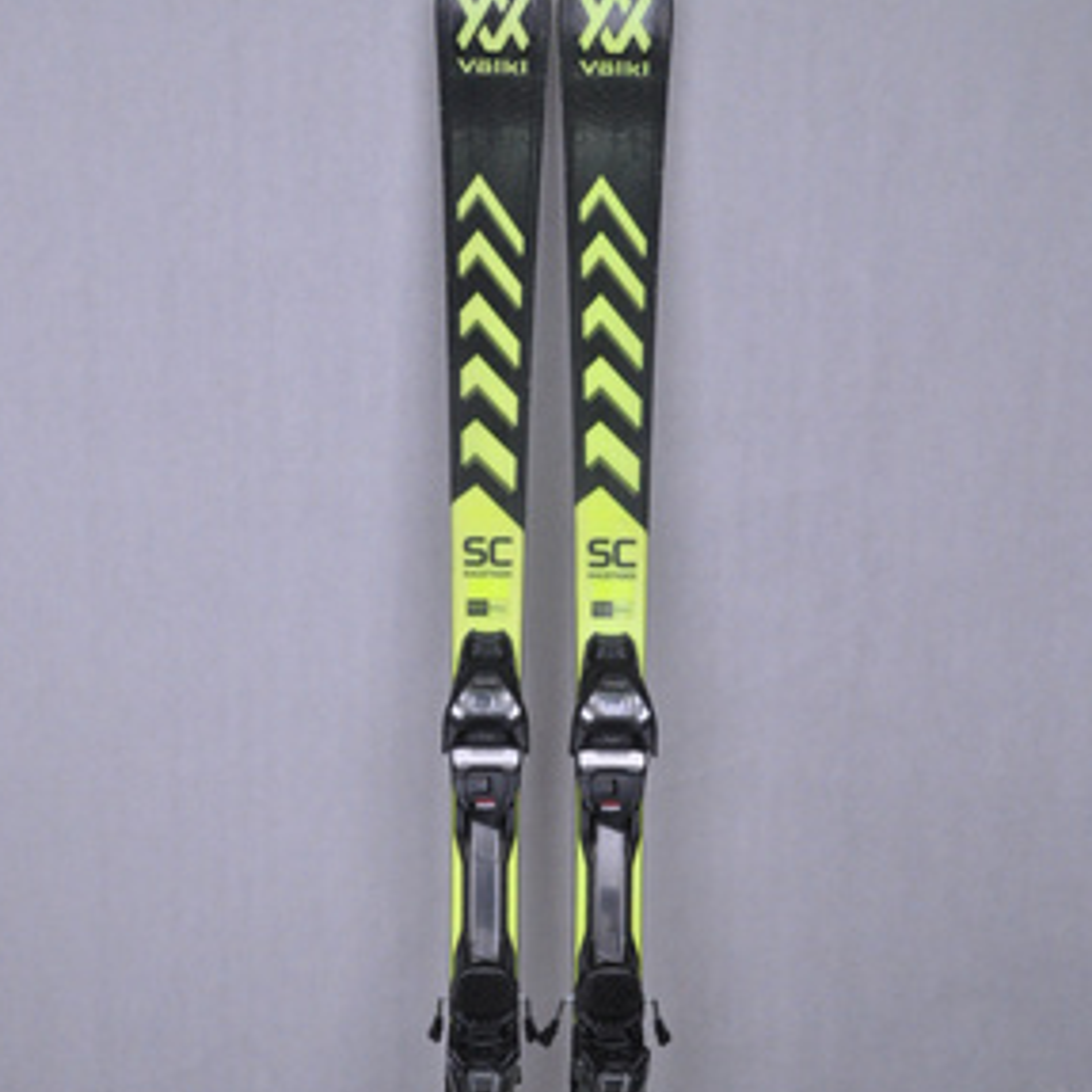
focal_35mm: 44
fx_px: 1570
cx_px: 542
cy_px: 784
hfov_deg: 38.3
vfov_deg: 37.6
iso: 3200
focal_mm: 22
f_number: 9.5
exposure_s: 1/125
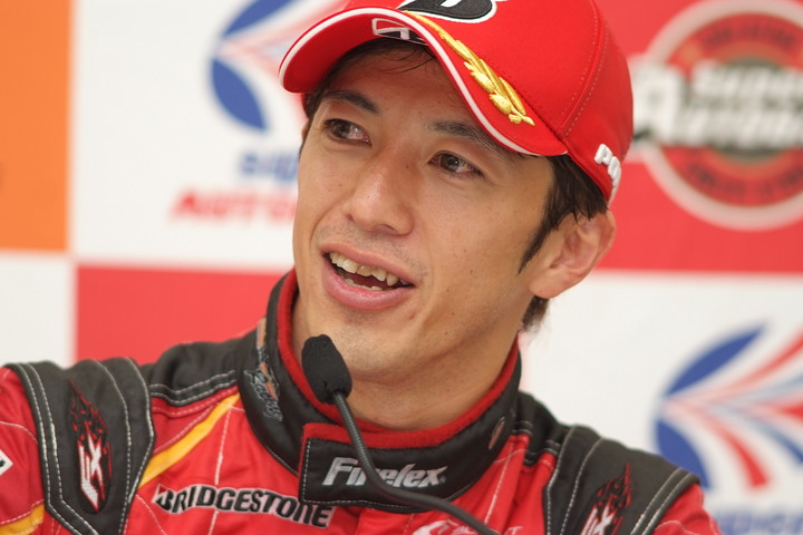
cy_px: 268
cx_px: 402
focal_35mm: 270
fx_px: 6022
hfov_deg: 7.6
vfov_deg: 5.1
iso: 400
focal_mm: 180
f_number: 2.8
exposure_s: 1/125
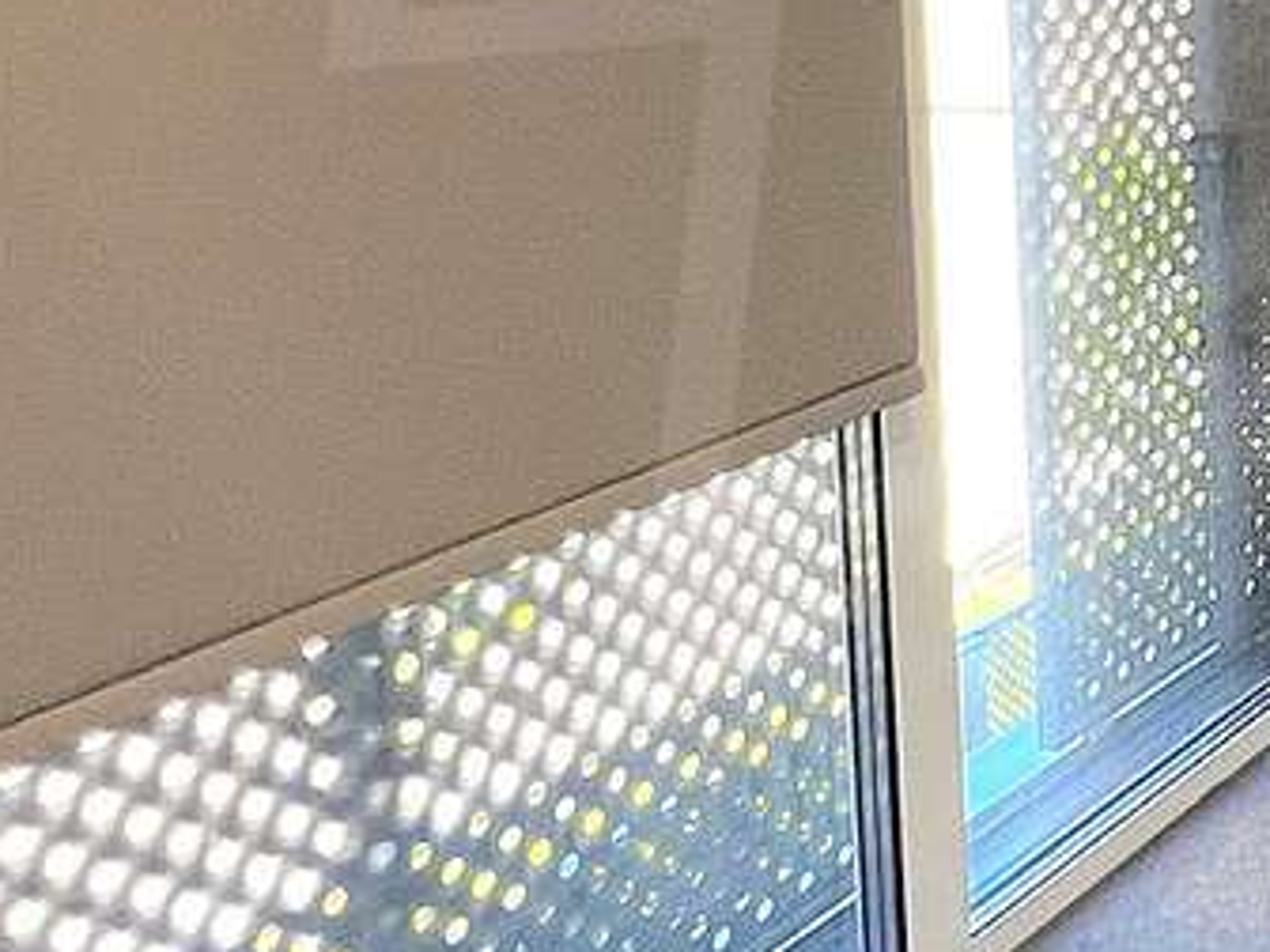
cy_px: -85
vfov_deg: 23.7
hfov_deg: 22.2
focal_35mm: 58
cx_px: 2215
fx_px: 2128
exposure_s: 1/99
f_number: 1.8
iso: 64
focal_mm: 1.57
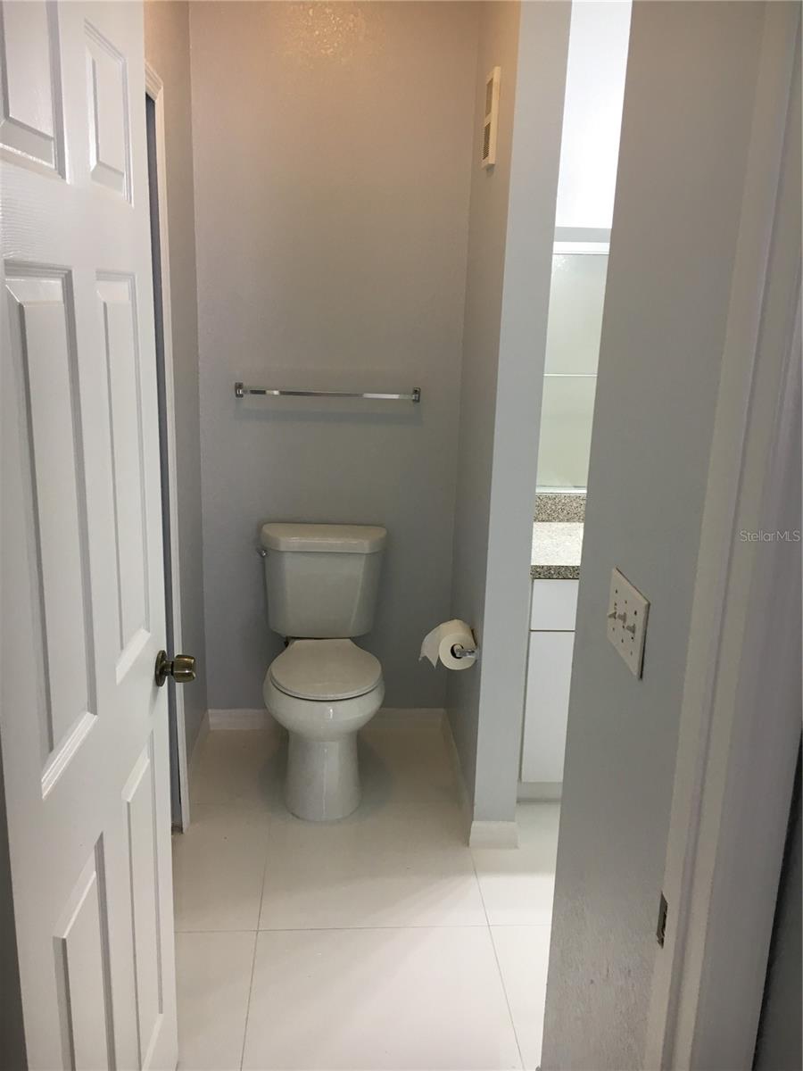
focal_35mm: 29
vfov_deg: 61.7
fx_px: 897
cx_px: 402
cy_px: 536
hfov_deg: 48.2
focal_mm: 4.15
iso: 50
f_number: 2.2
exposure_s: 1/30
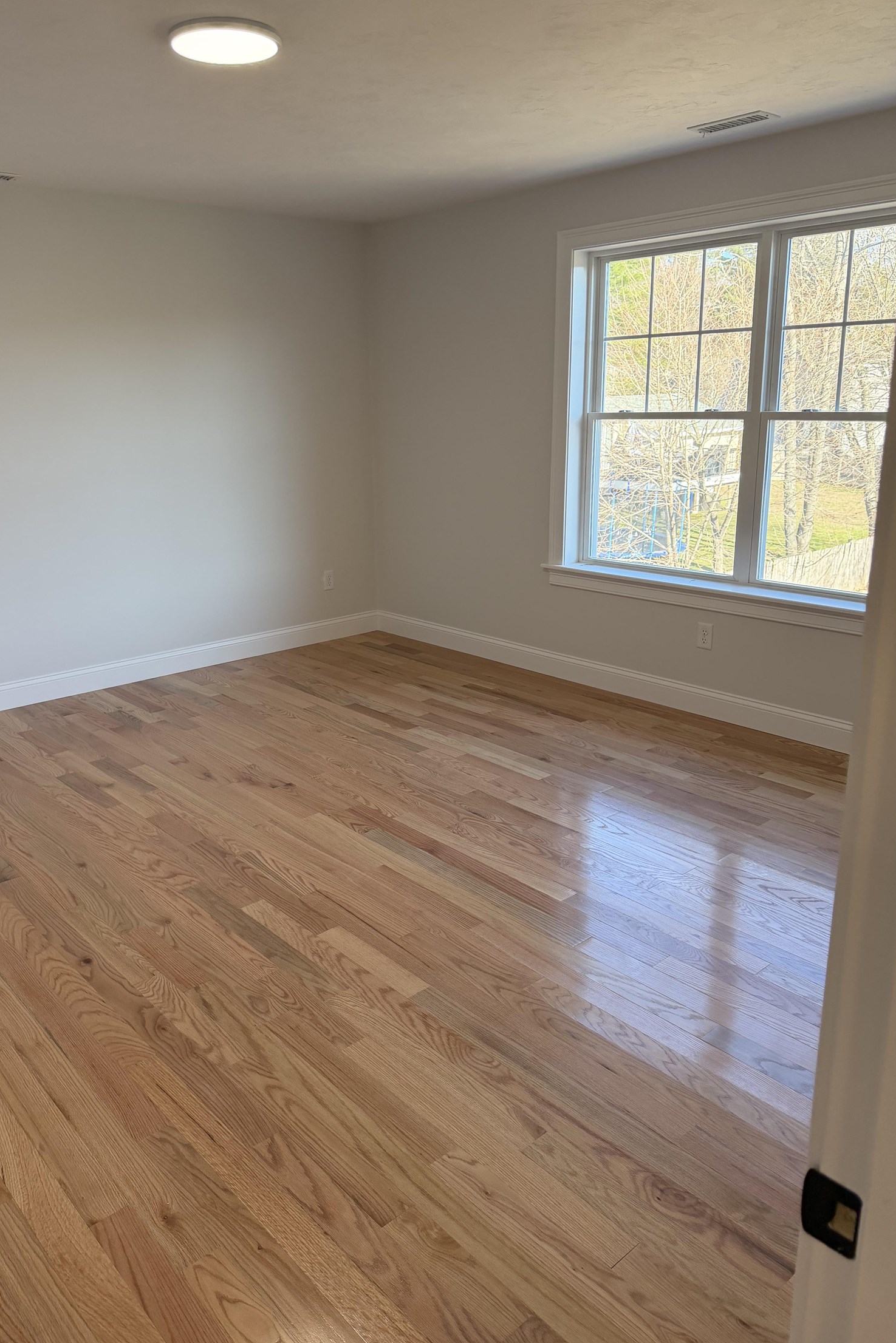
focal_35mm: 26
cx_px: 378
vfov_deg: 69.4
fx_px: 970
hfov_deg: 49.4
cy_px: 647
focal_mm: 6.76
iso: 200
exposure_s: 1/228
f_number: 1.78
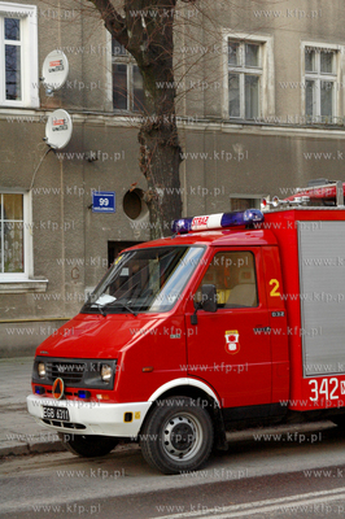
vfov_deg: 23.4
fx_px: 1253
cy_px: 260
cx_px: 172
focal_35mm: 87
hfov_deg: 15.7
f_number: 7.1
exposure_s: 1/125
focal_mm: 58
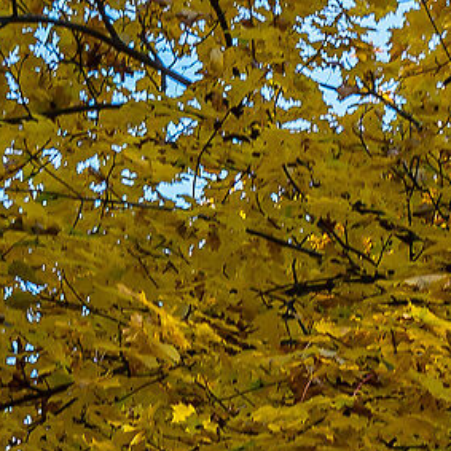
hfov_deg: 6.9
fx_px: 3715
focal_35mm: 252
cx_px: 92
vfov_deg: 6.5
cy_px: 1183
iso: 110
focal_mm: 35
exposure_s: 1/40
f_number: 8
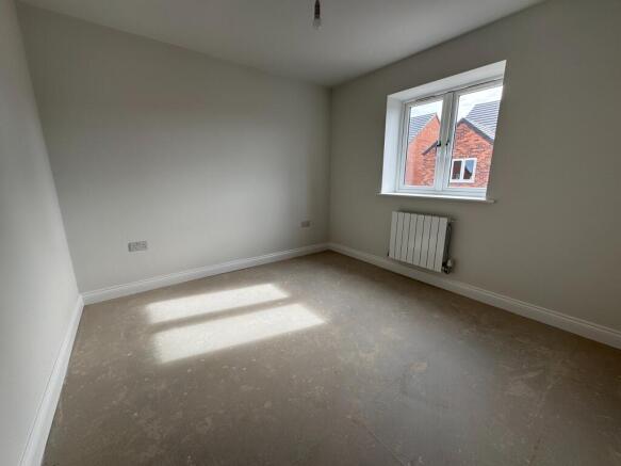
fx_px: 251
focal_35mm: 14
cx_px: 310
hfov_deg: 102.1
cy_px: 233
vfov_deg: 85.7
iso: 40
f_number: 2.2
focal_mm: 2.22
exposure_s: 1/203
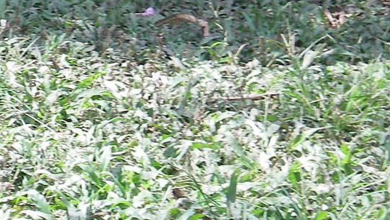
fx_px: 2720
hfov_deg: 8.1
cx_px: -107
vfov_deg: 4.6
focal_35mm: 263
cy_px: -58
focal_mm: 13.3
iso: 64
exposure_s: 1/100
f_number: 4.9
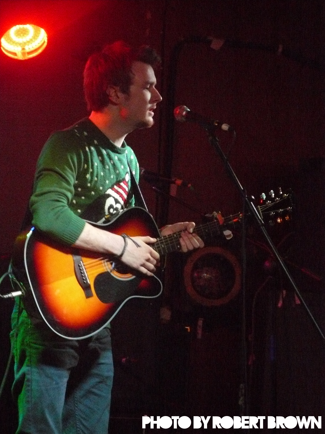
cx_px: 162
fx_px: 2328
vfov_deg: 10.6
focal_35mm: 186
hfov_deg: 8.0
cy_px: 217
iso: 800
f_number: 3.3
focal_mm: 31
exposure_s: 1/10
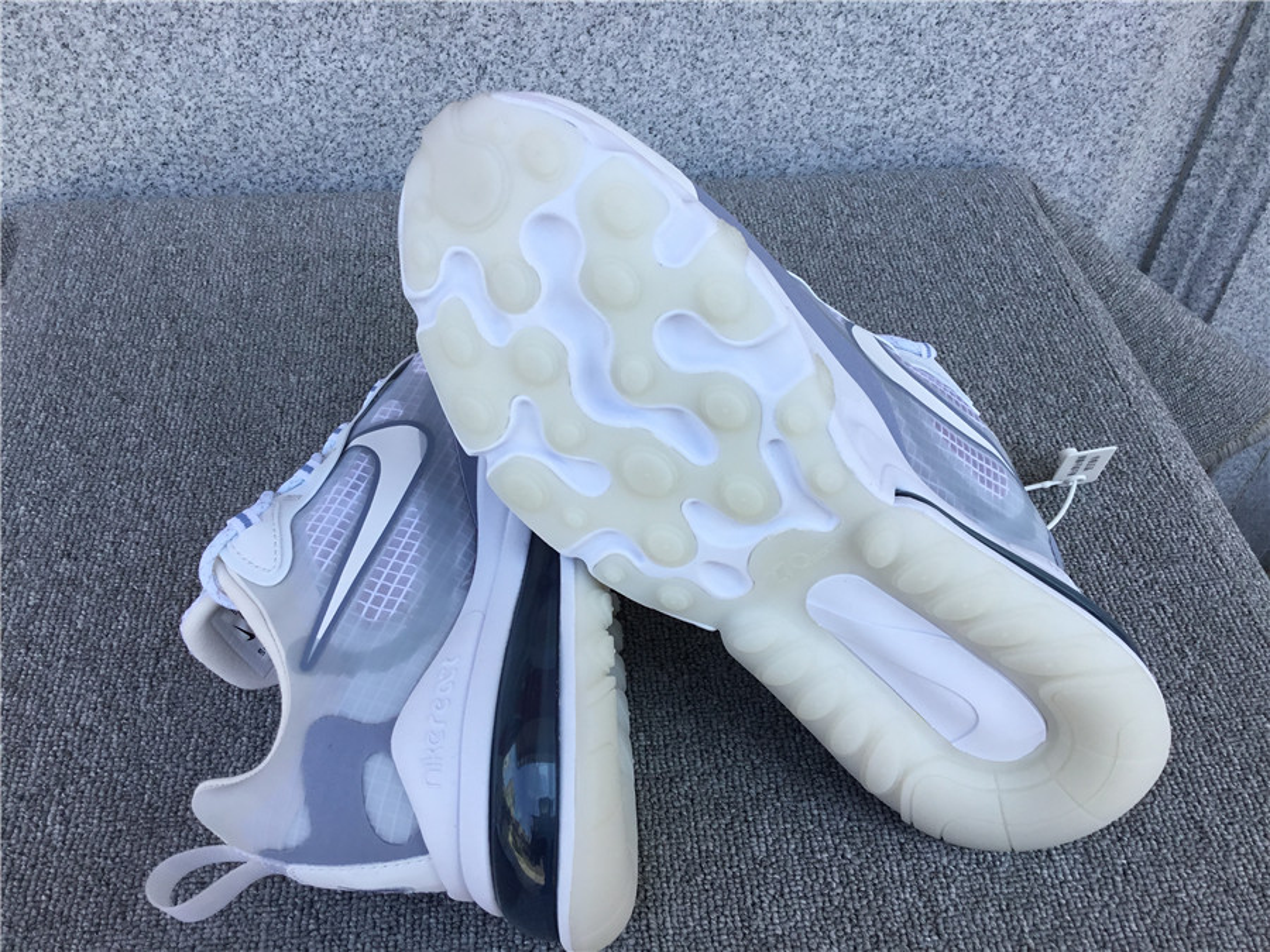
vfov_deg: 45.4
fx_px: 1137
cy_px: 476
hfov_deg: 58.4
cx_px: 635
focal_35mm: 31
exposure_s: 1/288
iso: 25
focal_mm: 3.3
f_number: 2.4
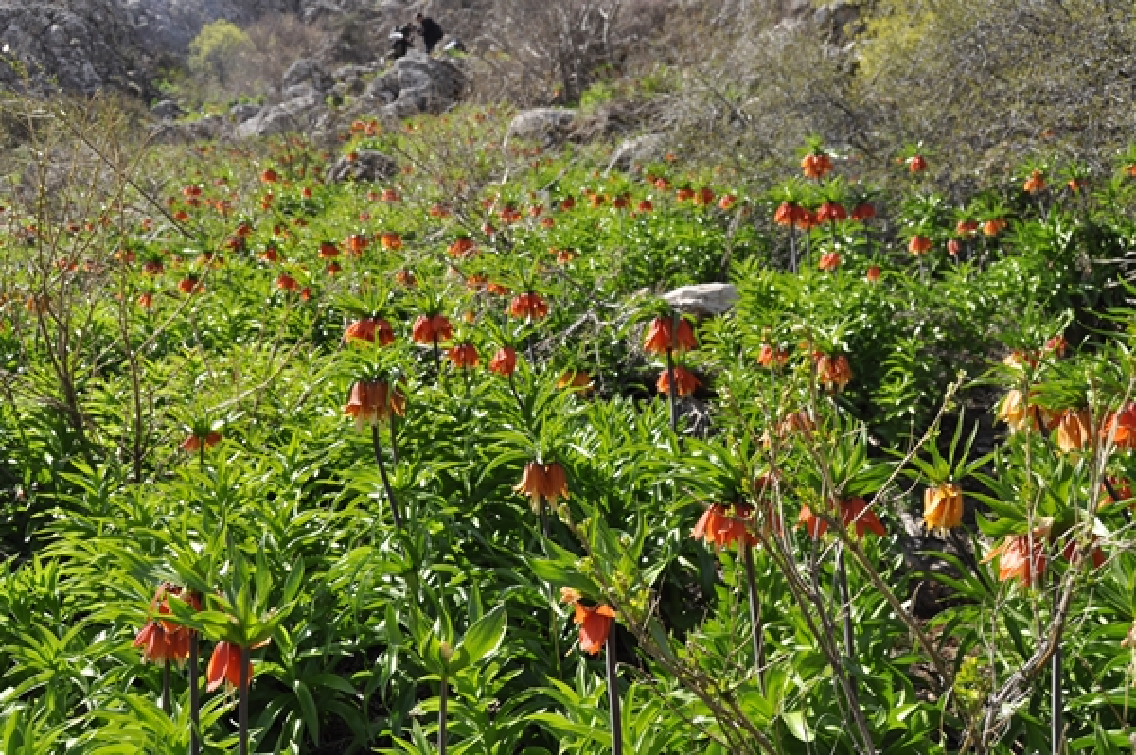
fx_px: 1040
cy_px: 378
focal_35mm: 33
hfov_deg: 57.3
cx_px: 568
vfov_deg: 39.9
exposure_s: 1/800
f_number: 7.1
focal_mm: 22
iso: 320
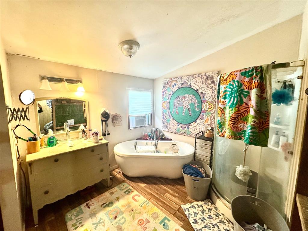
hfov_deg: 102.1
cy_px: 116
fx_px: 125
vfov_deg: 85.7
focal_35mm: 14
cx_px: 154
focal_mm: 2.22
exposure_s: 1/60
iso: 320
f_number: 2.2
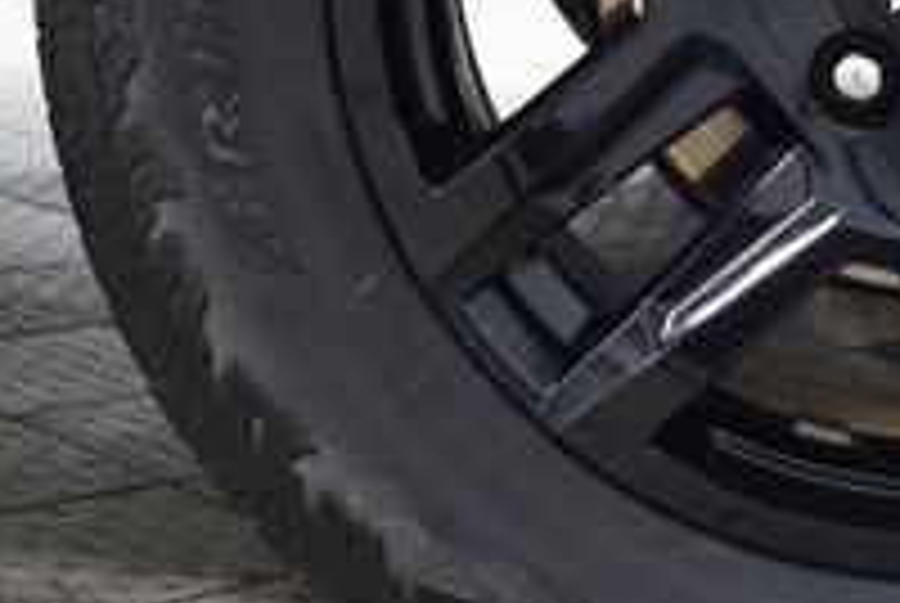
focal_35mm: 115
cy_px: -61
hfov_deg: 17.2
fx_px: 2879
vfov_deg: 11.8
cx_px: 958
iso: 1600
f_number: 6.3
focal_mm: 24
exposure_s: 1/15
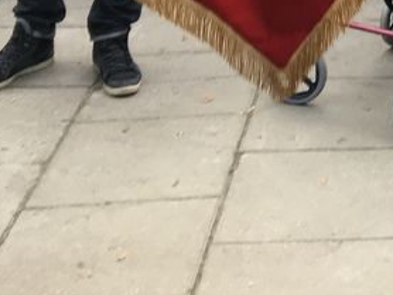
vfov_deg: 10.6
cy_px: -337
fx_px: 1432
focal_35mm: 126
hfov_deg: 14.1
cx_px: 676
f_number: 2.2
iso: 40
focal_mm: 4.15
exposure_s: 1/100
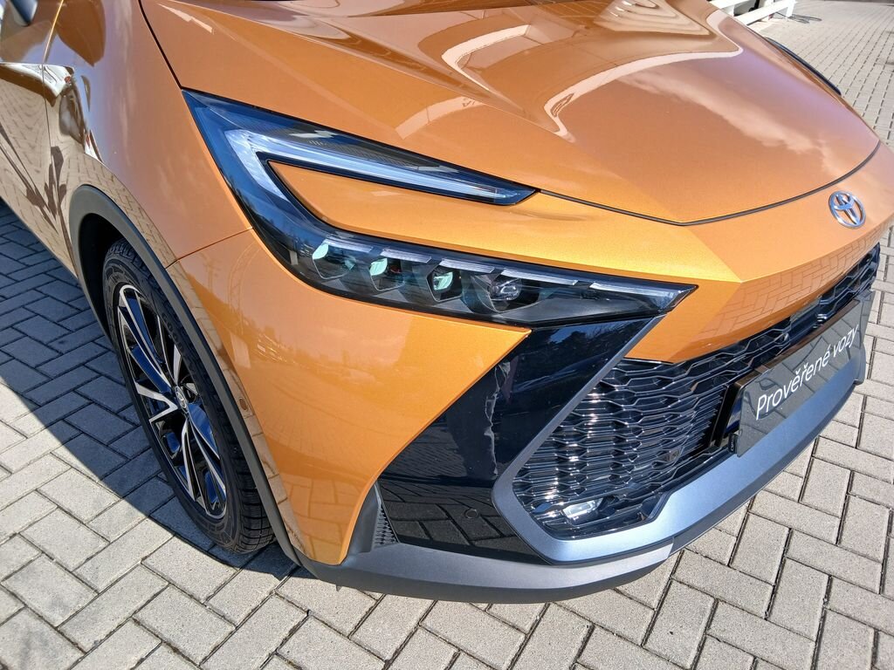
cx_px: 447
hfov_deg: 67.3
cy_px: 335
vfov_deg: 53.1
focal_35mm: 26
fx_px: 671
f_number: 1.8
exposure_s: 1/286
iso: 20
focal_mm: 3.98
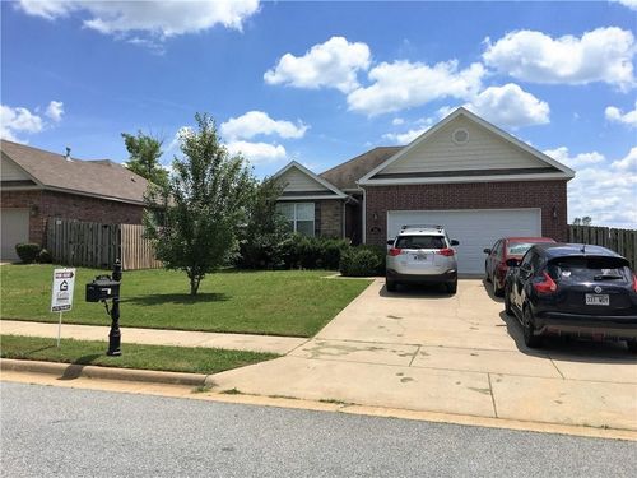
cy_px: 239
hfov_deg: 61.7
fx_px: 534
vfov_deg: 48.2
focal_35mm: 29
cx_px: 318
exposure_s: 1/2481
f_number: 2.2
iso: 25
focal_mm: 4.15
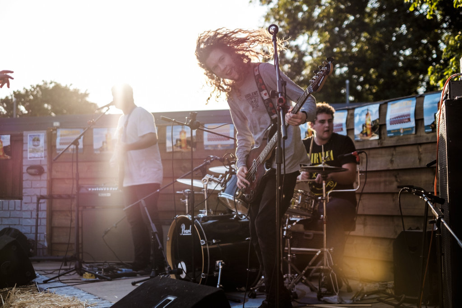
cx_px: 231
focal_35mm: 53
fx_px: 681
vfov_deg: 25.6
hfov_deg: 37.5
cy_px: 154
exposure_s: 1/2000
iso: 200
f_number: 2
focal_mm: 35
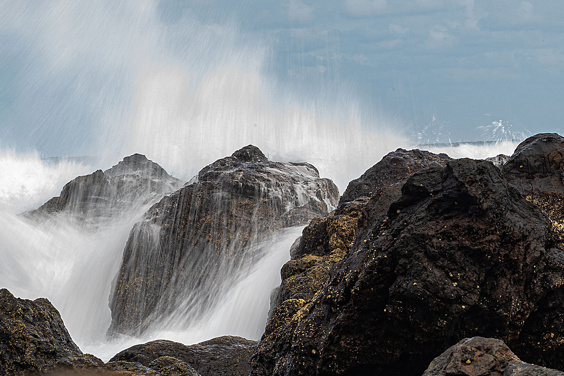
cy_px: 147
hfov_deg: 8.8
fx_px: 3650
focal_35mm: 233
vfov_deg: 5.9
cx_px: 343
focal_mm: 105
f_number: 22
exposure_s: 1/8
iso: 50
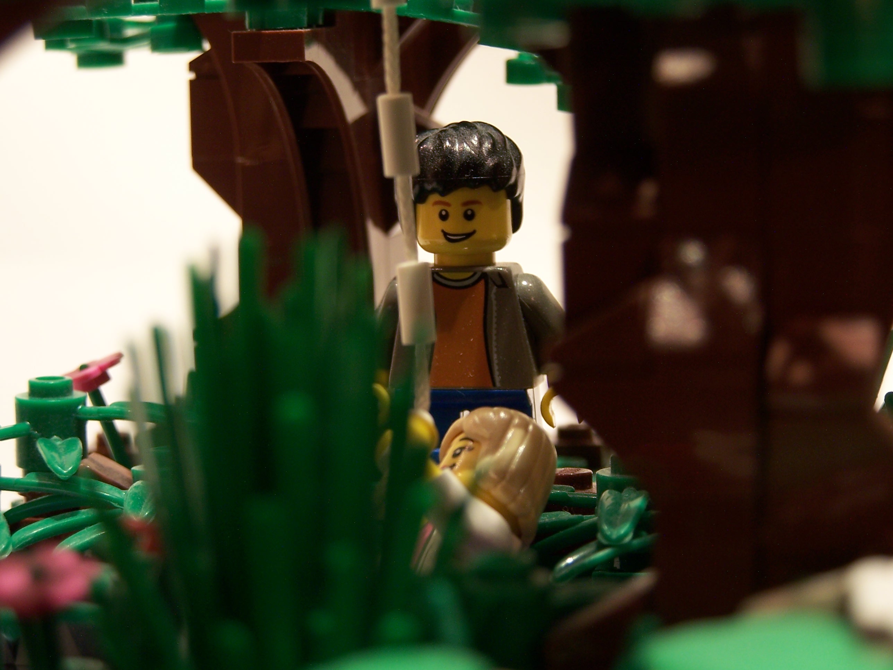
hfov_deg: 16.8
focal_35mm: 117
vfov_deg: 12.7
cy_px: 335
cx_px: 446
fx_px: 3018
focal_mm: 19.4
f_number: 3.2
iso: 80
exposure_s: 1/3
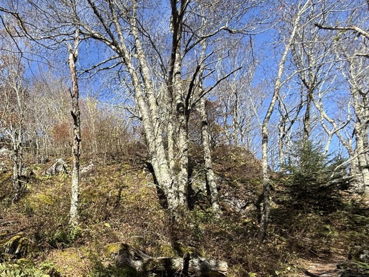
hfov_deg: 60.9
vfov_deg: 50.9
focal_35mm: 25
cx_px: 52
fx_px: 267
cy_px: 229
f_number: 2.2
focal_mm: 2.22
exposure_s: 1/502
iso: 50
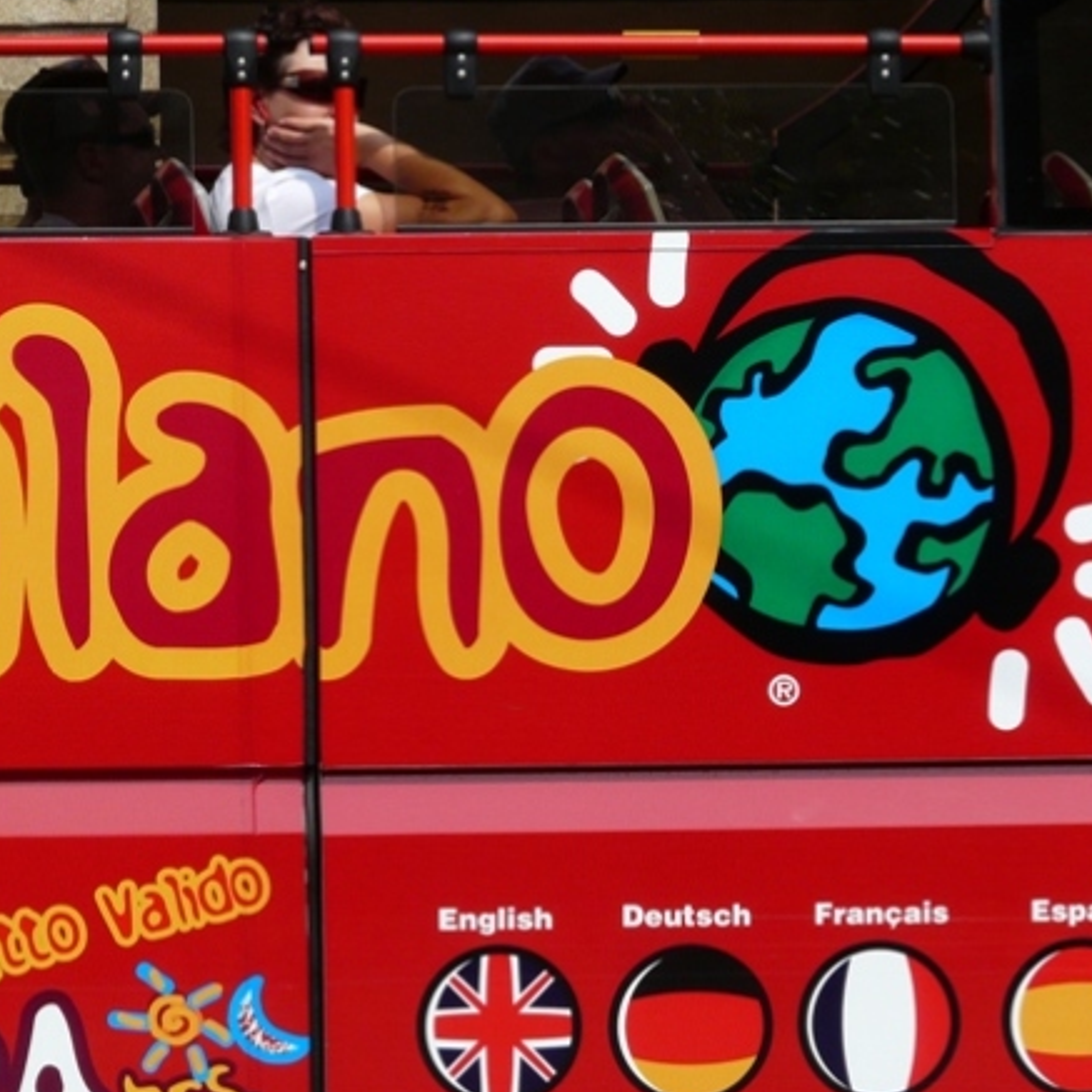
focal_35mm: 282
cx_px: 390
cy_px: 526
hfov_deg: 6.2
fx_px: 10065
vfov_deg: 6.2
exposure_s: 1/400
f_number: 6.3
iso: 100
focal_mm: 33.2
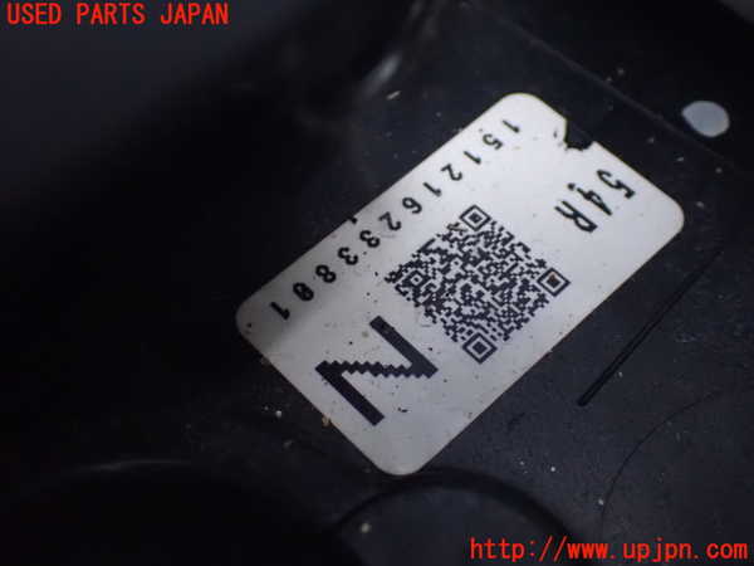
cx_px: 377
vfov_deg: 29.1
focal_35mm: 50
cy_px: 283
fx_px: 1089
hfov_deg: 38.2
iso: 1600
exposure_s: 1/20
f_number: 3.2
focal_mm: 9.01
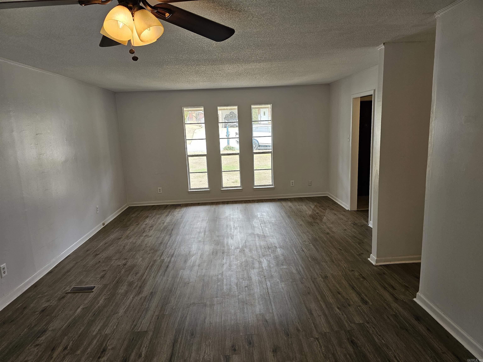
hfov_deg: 73.9
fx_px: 321
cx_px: 242
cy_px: 181
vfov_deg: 58.9
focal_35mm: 23
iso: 100
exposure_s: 1/120
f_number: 1.7
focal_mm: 6.3
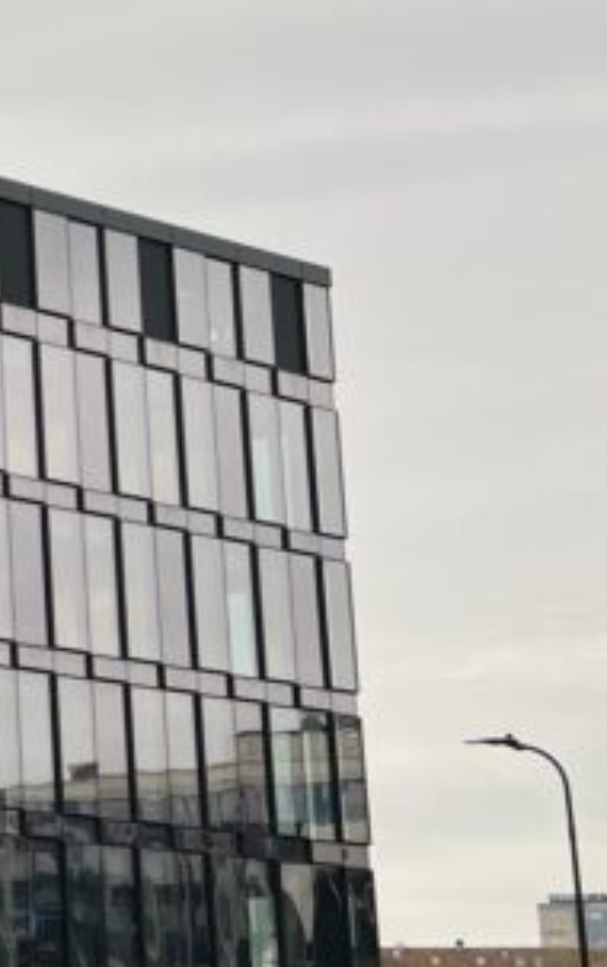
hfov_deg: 11.3
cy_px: 568
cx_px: -920
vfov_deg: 22.3
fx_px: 2456
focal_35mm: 93
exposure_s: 1/193
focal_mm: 5.7
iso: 40
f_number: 1.5
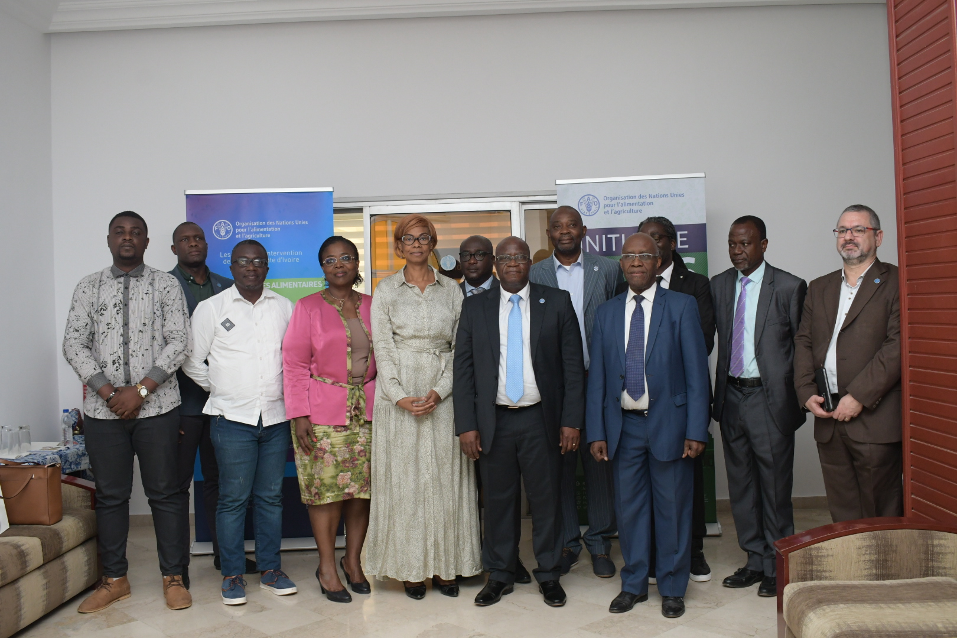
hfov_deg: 55.8
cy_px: 319
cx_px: 478
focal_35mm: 34
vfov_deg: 38.9
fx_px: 904
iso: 1250
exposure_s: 1/250
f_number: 6.3
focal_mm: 23
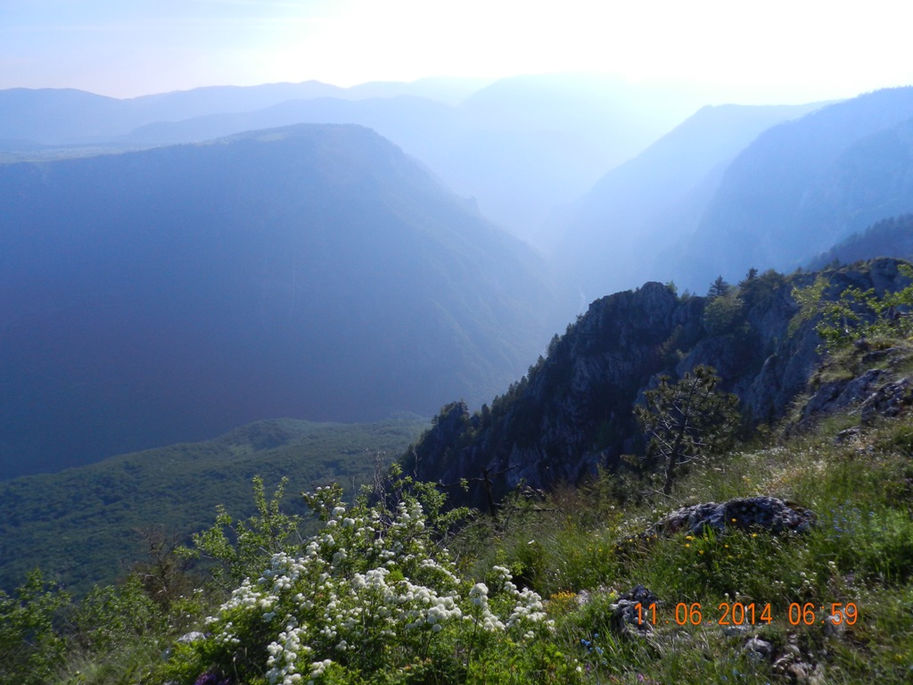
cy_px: 342
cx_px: 456
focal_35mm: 23
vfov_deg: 58.9
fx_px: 607
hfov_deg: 73.9
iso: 160
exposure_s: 1/1000
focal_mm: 4
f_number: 4
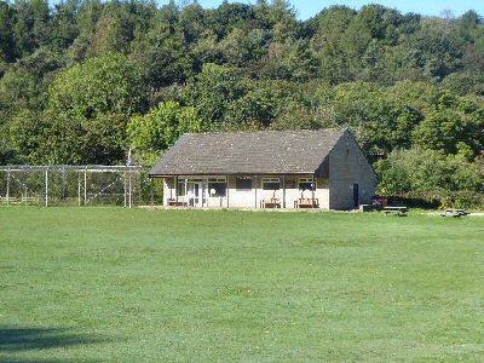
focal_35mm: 70
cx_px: 242
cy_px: 182
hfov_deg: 27.8
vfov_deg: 21.0
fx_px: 979
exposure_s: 1/250
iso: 80
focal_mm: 12.5
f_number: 4.5
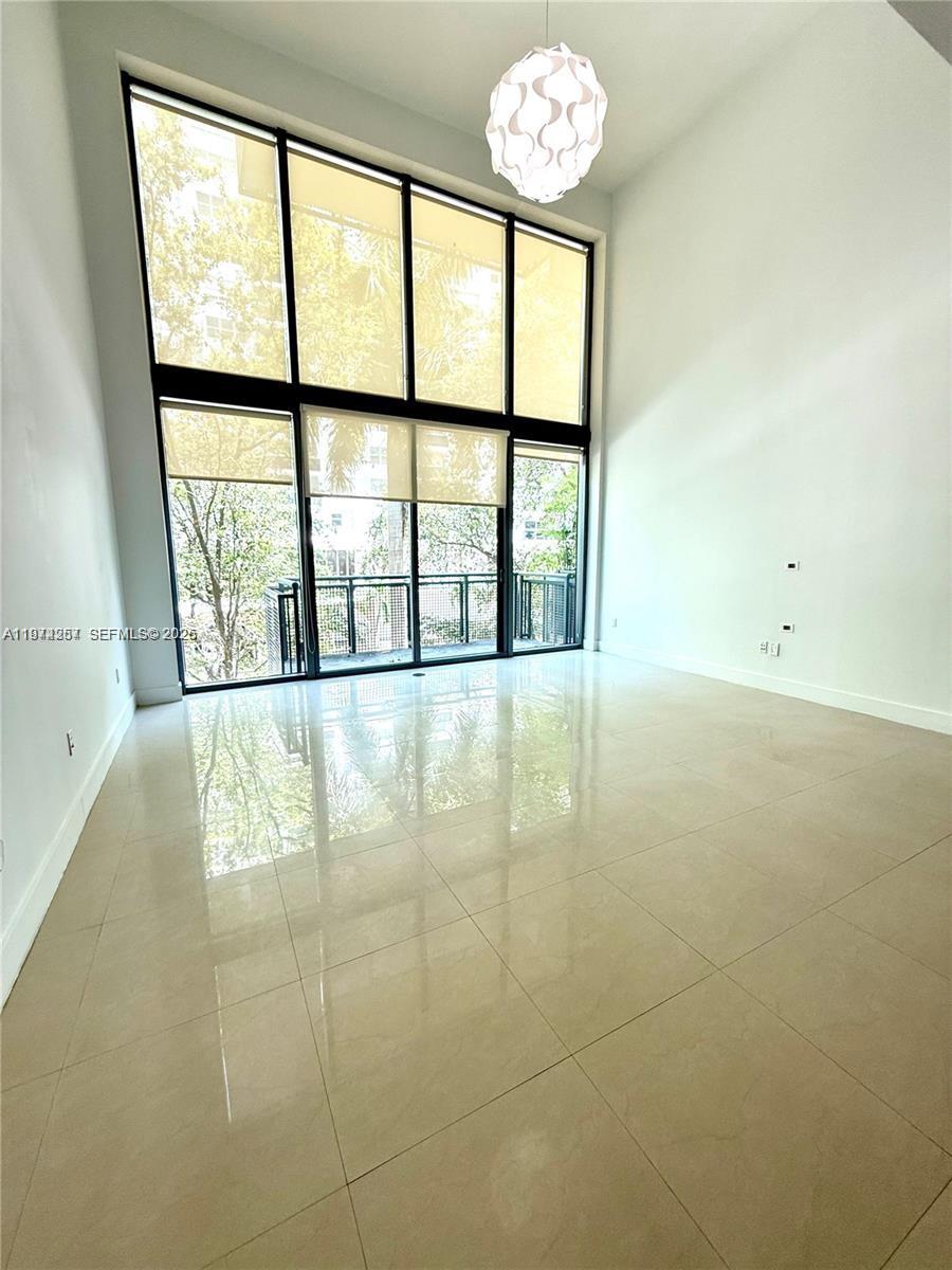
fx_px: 513
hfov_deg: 85.7
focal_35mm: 14
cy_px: 635
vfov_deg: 102.1
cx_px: 476
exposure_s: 1/99
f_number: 2.2
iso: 80
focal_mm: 2.22
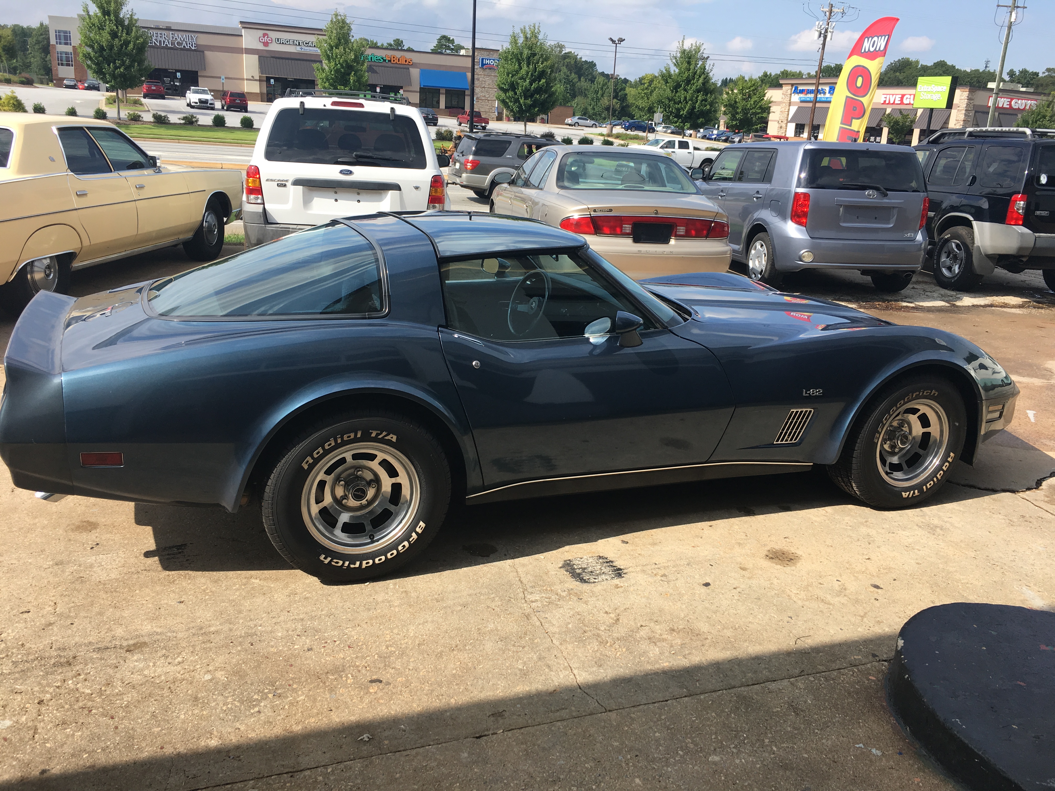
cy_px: 396
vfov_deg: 48.2
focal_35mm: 29
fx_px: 884
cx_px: 528
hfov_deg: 61.7
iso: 25
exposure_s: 1/1099
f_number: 2.2
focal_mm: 4.15
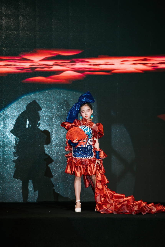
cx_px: 82
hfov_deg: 6.9
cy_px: 124
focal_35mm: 200
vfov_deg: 10.3
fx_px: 1375
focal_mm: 200
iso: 1250
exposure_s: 1/500
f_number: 2.8
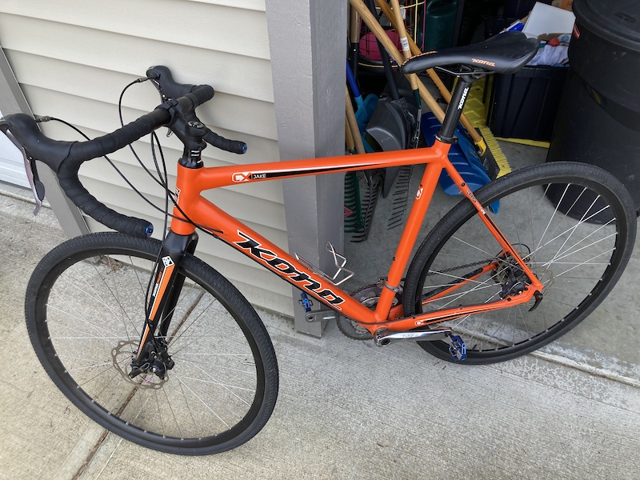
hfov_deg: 63.4
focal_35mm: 28
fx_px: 518
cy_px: 240
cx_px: 320
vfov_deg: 49.7
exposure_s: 1/213
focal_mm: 3.99
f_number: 1.8
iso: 20
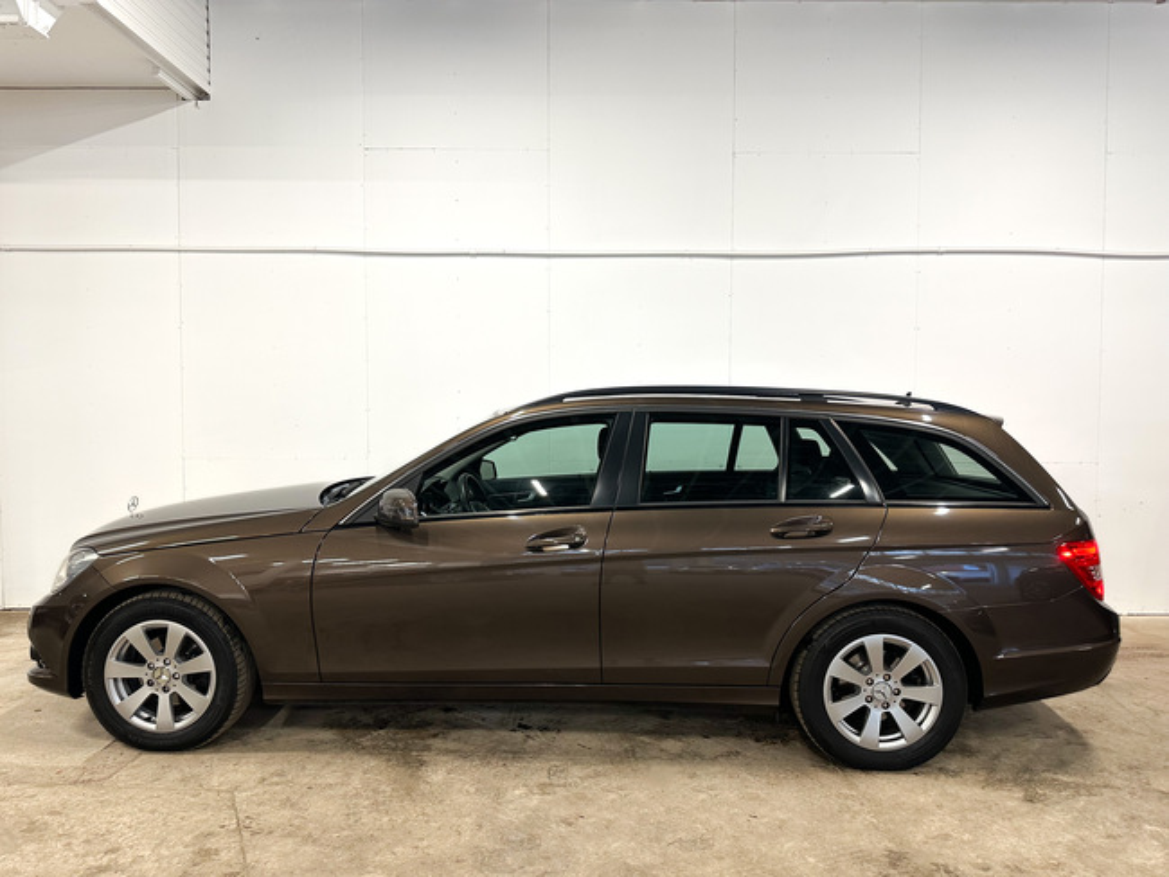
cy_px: 438
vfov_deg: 56.8
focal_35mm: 24
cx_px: 584
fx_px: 811
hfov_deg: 71.6
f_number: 1.8
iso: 125
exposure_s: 1/50
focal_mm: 6.86
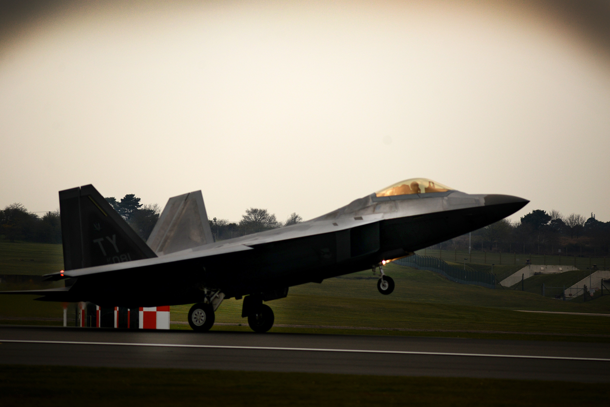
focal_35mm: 300
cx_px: 305
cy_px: 204
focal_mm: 300
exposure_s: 1/4000
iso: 250
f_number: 32
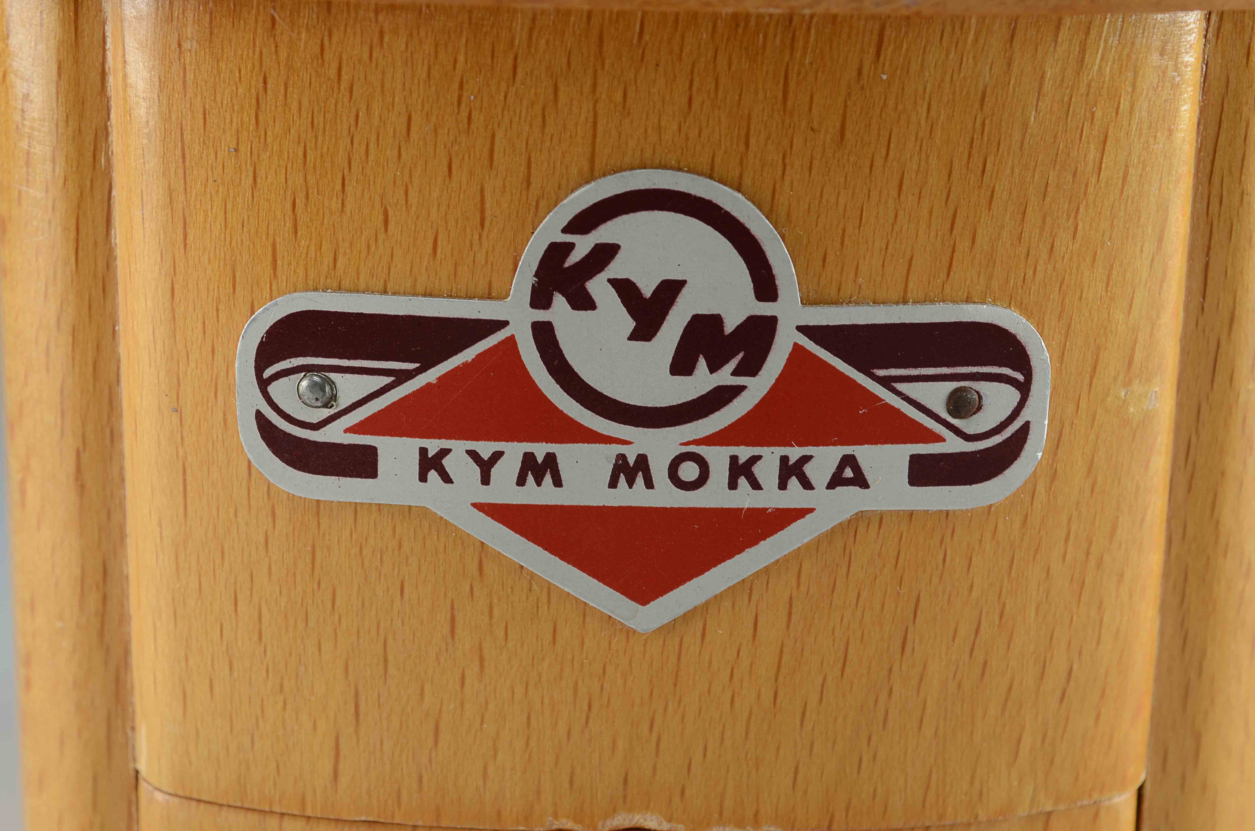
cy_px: 416
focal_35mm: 78
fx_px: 2714
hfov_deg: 26.0
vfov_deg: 17.4
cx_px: 628
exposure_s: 1/80
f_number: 13
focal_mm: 52
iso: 100
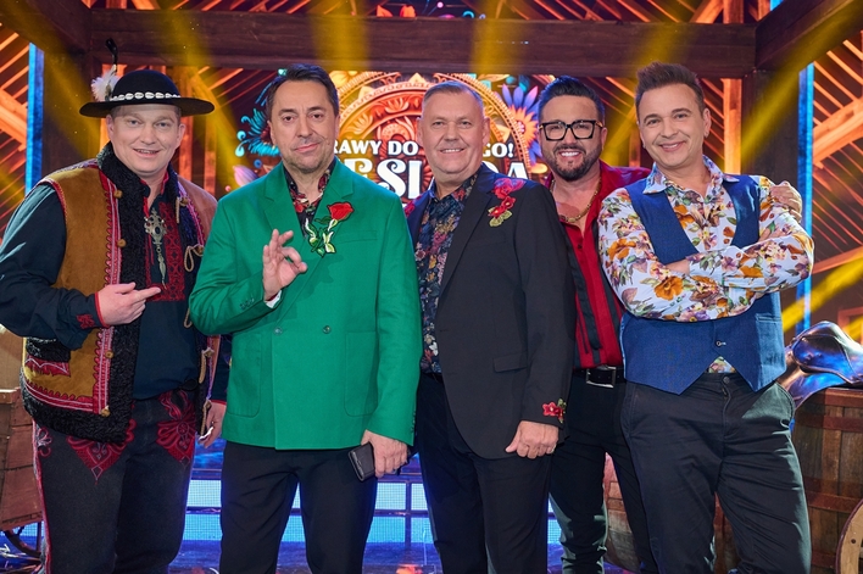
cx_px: 432
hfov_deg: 44.5
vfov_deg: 30.5
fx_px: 1054
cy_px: 287
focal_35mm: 44
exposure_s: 1/100
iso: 2000
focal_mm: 44
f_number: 5.6
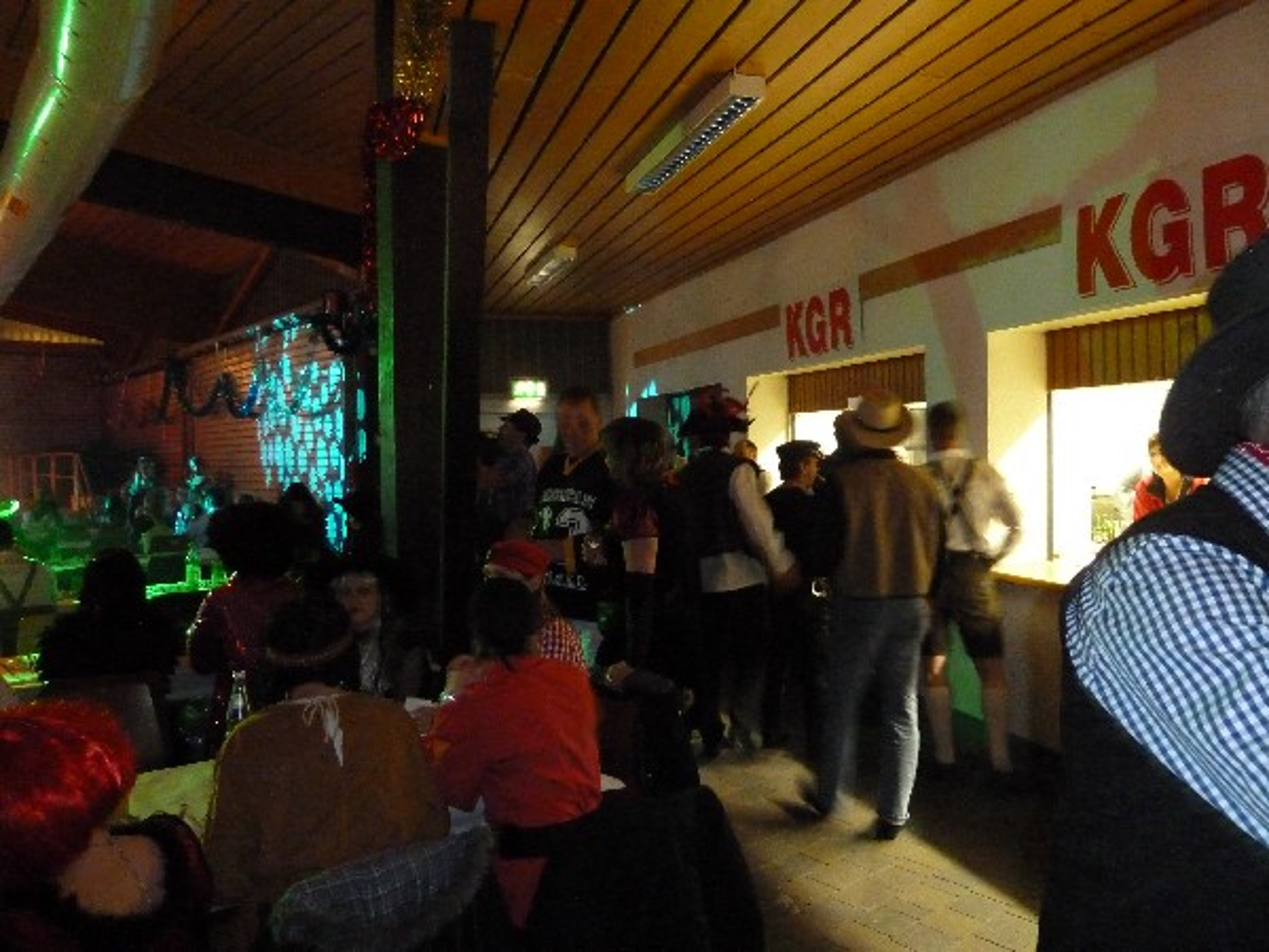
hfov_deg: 69.4
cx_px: 634
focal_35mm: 25
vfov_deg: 54.9
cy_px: 476
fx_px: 916
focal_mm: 4.1
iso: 800
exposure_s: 1/6
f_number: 3.3
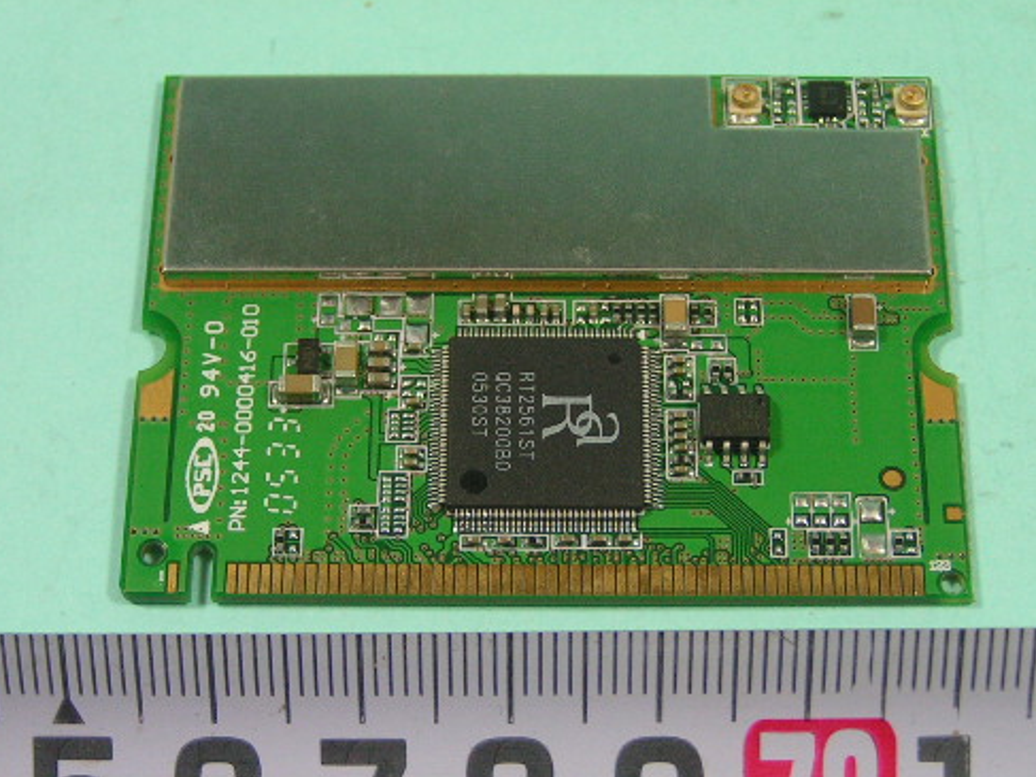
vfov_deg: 16.8
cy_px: 421
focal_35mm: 88
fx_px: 2633
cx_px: 551
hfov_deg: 22.3
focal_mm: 11.1
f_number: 3.2
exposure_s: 1/80
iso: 125
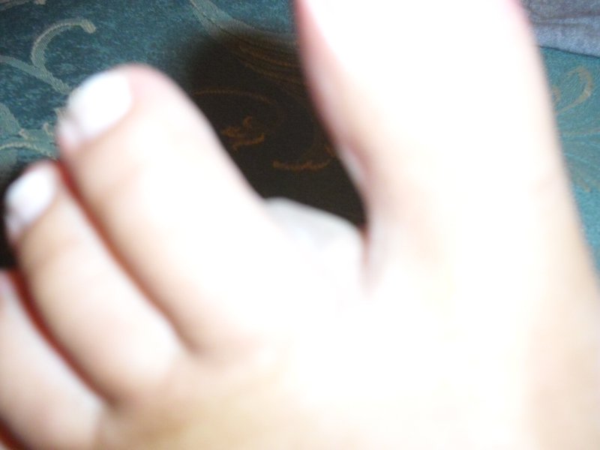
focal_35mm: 55
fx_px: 953
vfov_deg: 26.6
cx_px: 300
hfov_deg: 34.9
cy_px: 225
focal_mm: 9
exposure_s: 1/60
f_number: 3.4
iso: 450
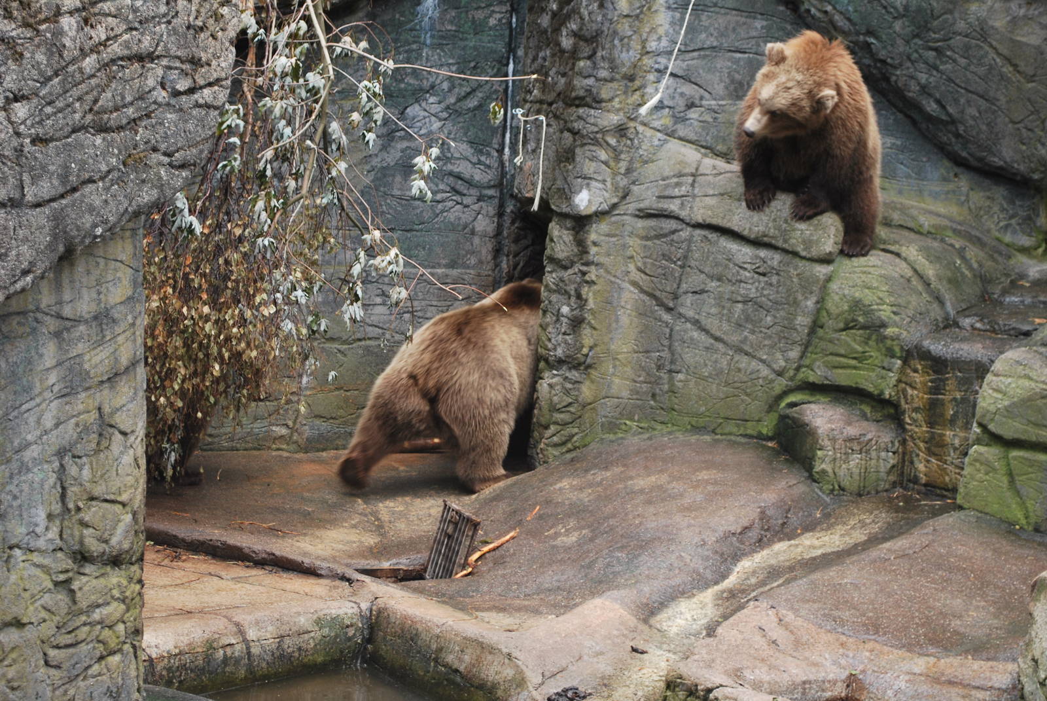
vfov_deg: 18.2
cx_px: 524
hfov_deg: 27.0
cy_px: 350
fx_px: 2184
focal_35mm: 75
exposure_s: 1/40
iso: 200
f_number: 5.6
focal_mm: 50
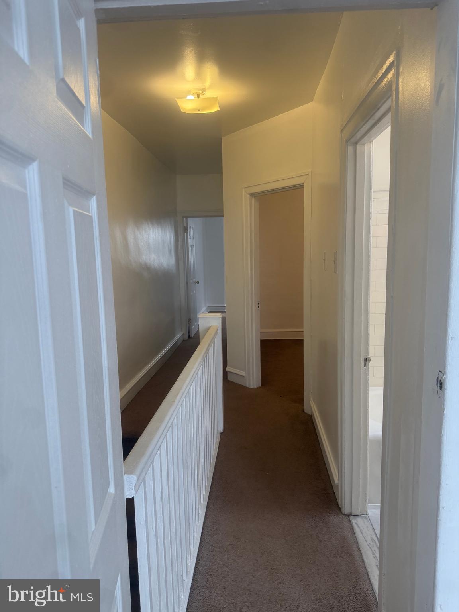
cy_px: 306
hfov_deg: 56.8
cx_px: 230
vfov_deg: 71.6
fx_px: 424
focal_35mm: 24
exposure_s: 1/179
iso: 160
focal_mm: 6.76
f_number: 1.78
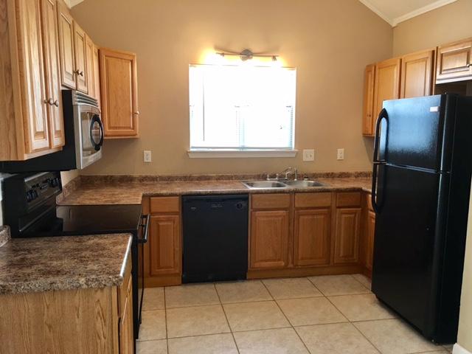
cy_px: 177
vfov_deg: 48.2
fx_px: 395
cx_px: 236
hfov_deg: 61.7
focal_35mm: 29
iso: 40
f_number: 2.2
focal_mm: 4.15
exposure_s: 1/30
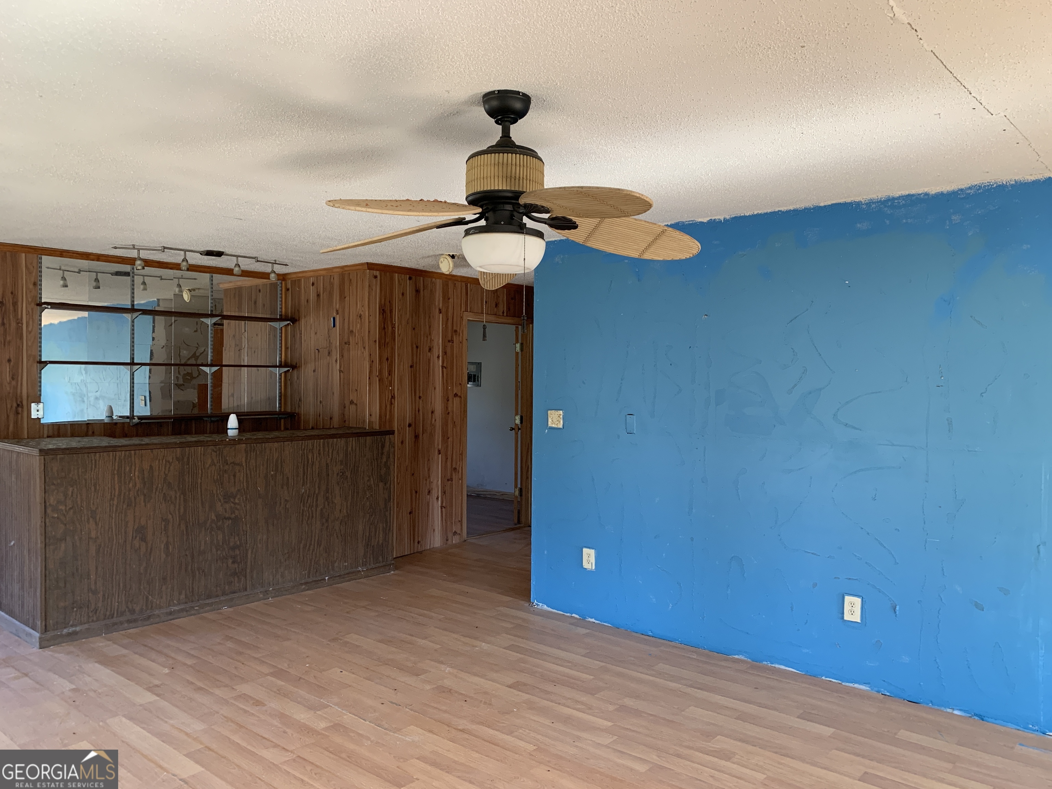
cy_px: 394
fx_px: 790
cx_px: 526
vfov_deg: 53.1
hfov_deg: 67.3
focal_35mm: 26
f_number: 1.8
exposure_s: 1/67
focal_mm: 4.25
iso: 100
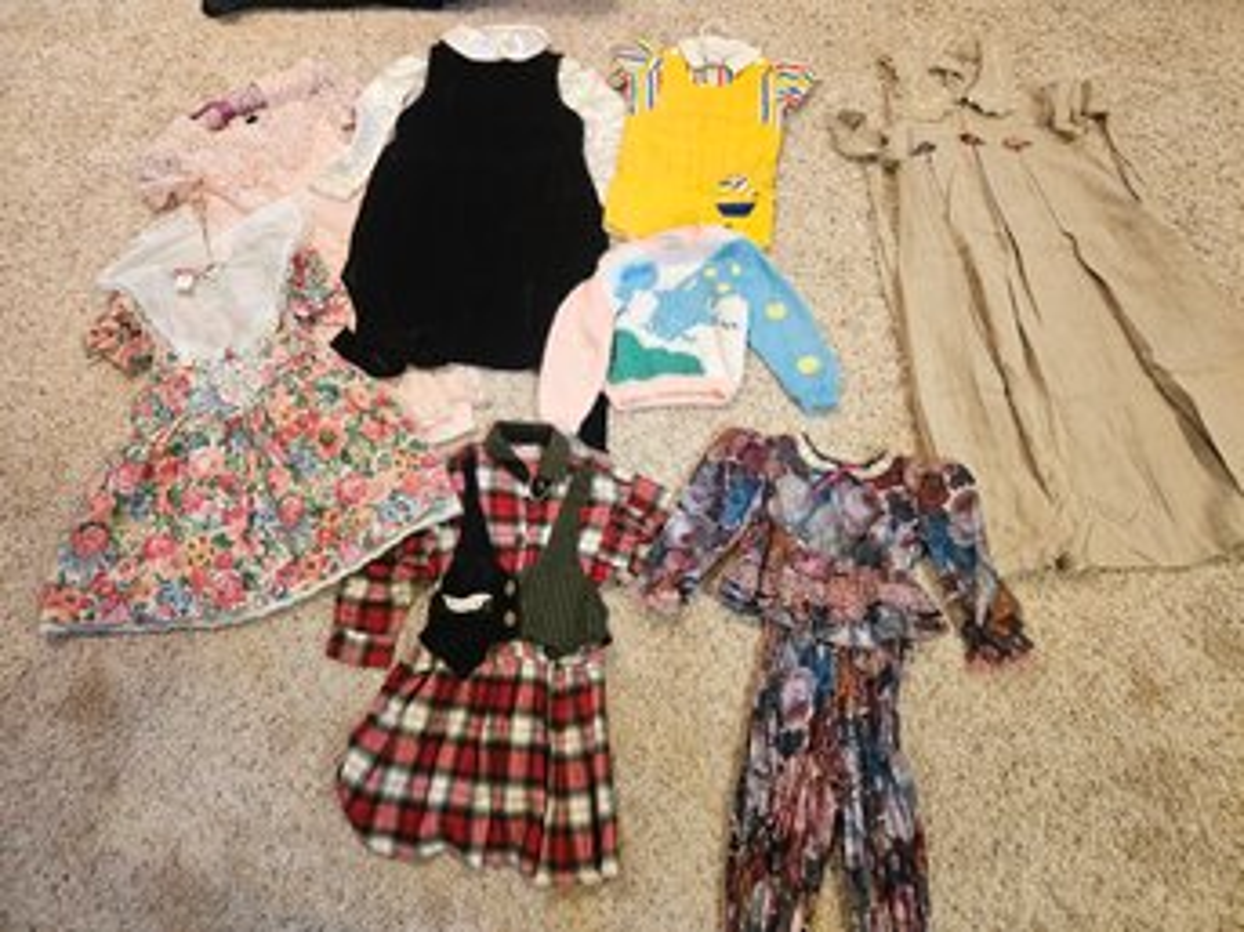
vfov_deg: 58.8
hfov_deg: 73.9
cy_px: 466
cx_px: 622
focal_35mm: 23
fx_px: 826
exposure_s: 1/60
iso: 640
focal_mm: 5.4
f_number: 1.8
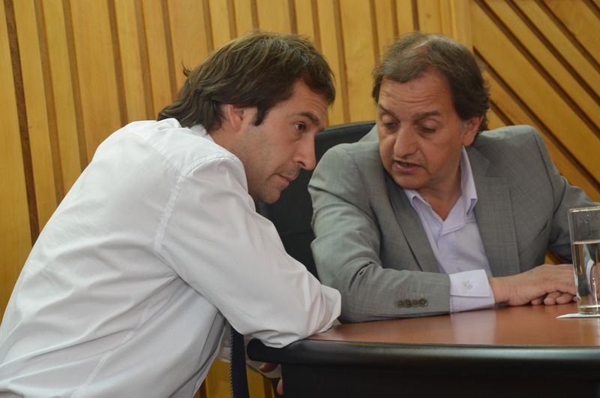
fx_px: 1996
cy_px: 199
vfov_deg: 11.4
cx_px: 300
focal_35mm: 120
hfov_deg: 17.1
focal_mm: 80
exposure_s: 1/60
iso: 1000
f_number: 7.1
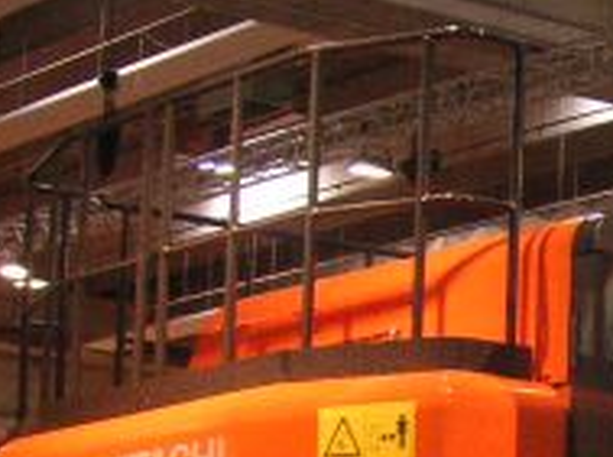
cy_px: 551
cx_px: 1174
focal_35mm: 157
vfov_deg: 9.3
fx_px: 2775
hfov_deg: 11.5
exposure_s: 1/45
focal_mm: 6.1
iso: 160
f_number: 2.8
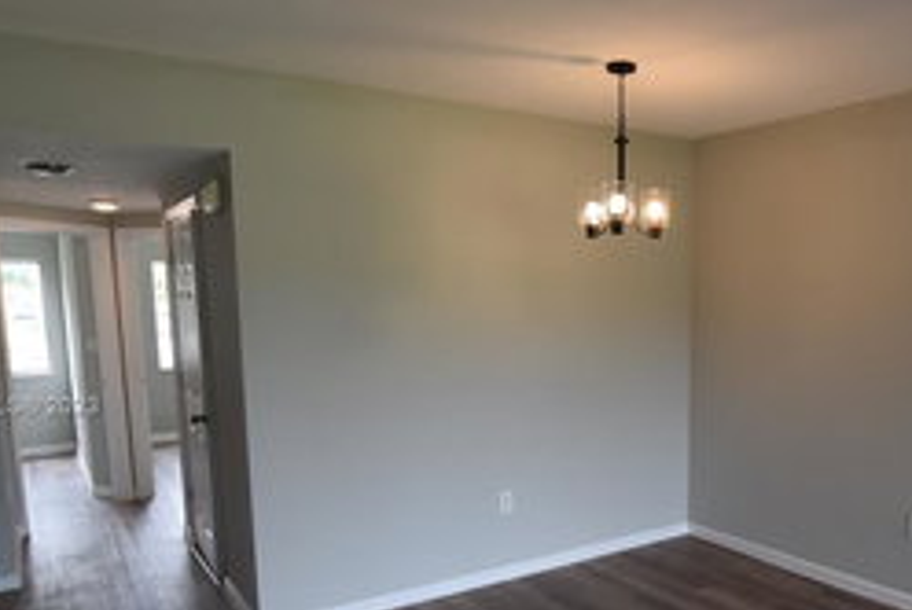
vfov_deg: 44.4
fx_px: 736
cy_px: 408
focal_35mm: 29
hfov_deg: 61.6
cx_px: 629
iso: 400
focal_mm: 10
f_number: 5
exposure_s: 1/100
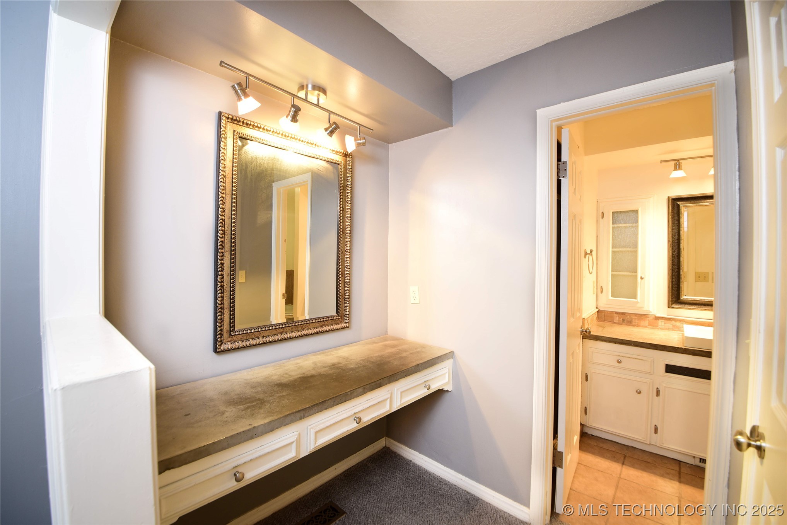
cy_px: 262
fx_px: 328
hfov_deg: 100.4
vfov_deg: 77.4
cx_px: 394
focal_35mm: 15
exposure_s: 1/10
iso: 500
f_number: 8
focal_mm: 15
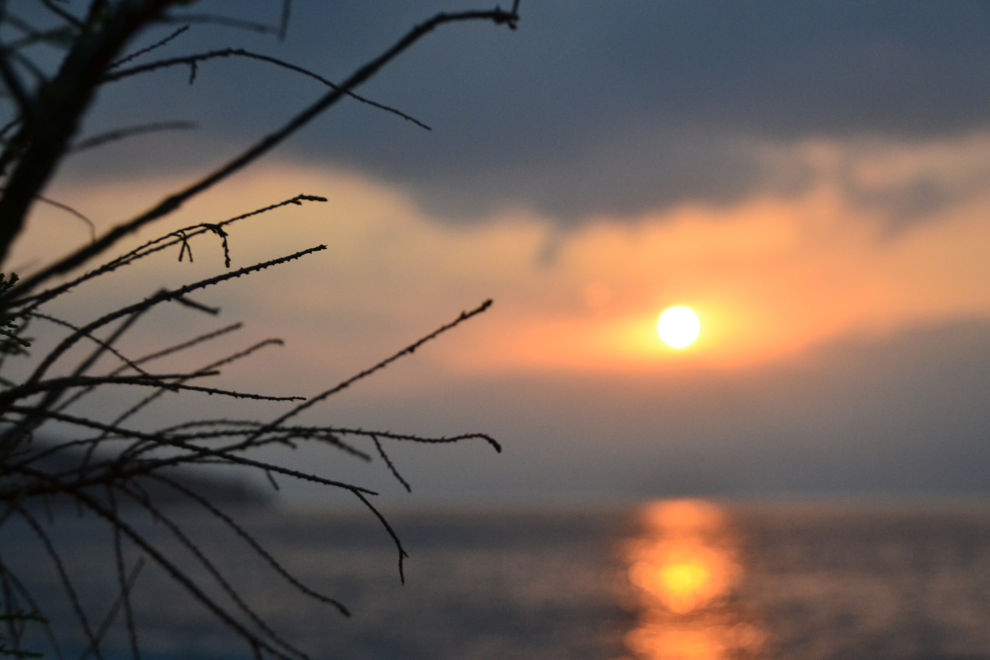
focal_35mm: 75
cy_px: 330
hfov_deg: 27.0
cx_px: 495
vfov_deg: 18.2
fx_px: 2062
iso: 1600
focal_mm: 50
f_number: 5.6
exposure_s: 1/4000
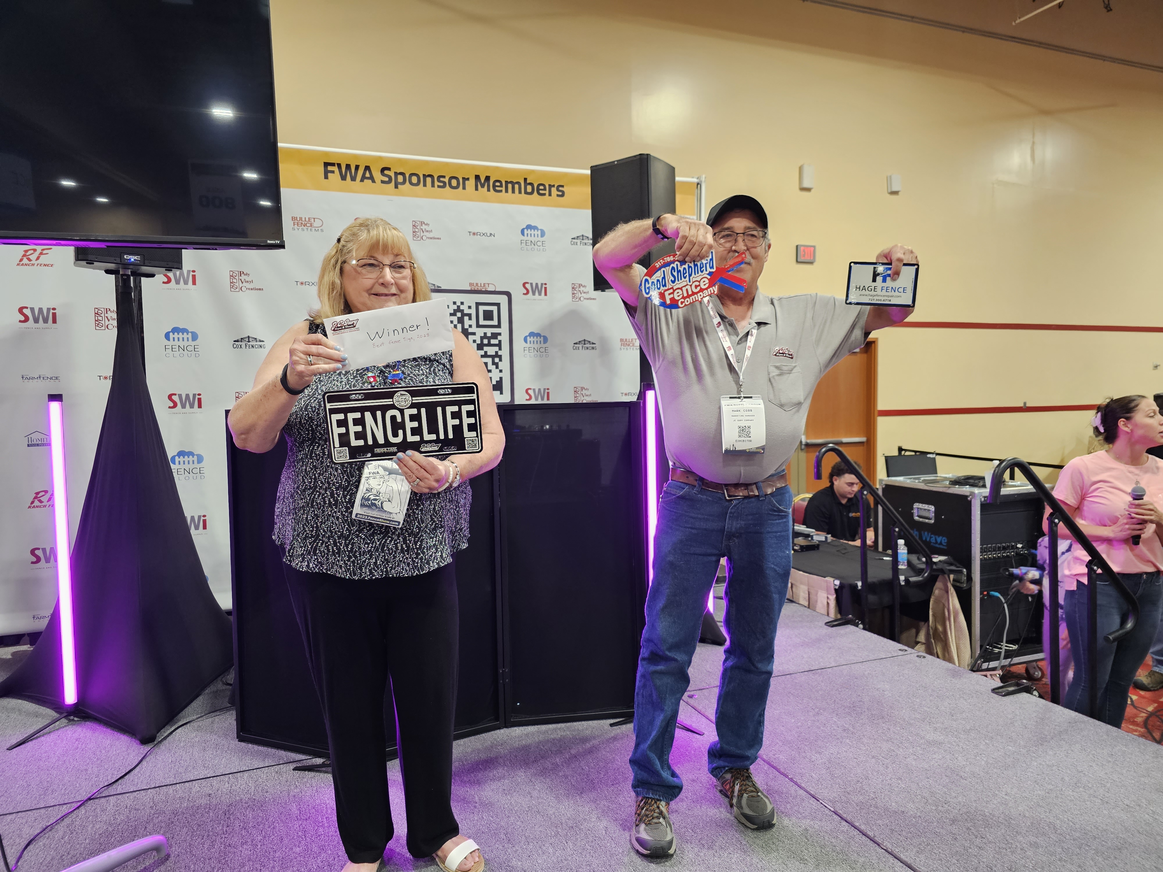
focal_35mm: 23
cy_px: 436
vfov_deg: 58.9
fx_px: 773
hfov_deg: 73.9
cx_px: 582
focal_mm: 6.3
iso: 320
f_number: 1.7
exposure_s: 1/60
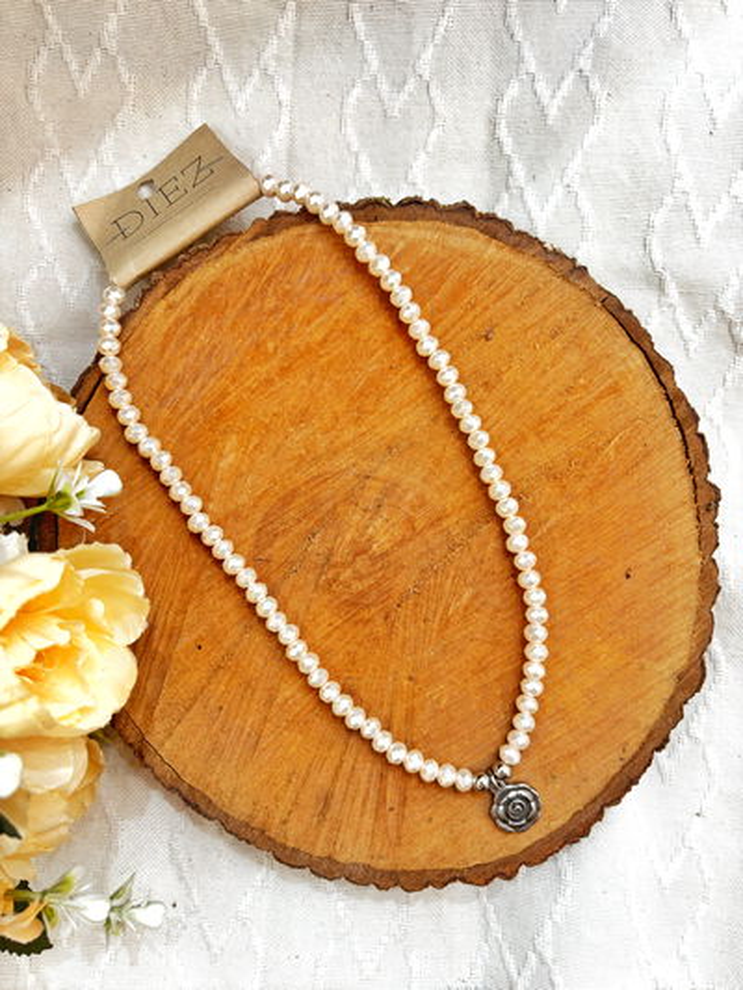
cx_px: 372
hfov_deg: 53.1
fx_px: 744
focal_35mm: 26
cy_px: 495
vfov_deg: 67.3
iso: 100
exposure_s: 1/100
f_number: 1.6
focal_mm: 5.96
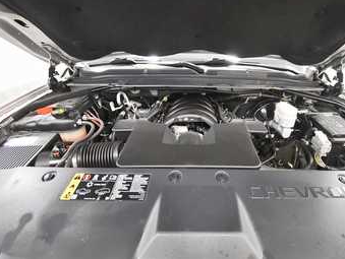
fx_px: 170
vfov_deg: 74.8
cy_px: 124
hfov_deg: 90.4
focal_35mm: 17
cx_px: 197
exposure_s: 1/80
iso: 3200
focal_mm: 10
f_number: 4.5
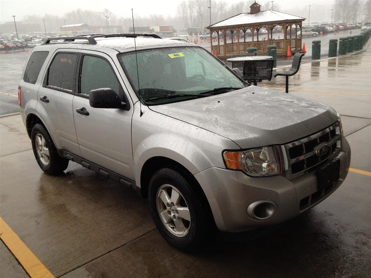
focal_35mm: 35
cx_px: 186
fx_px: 375
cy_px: 139
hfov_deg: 52.6
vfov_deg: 40.7
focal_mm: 4.28
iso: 80
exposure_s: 1/120
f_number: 2.4
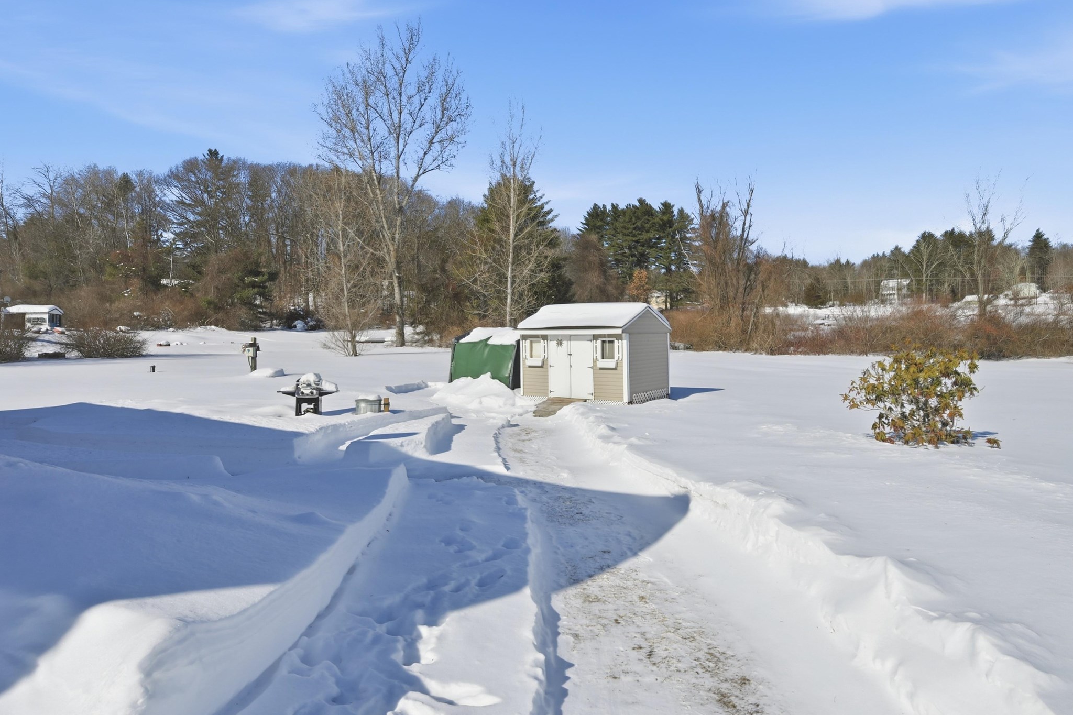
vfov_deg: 59.5
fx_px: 626
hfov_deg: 81.2
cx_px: 561
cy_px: 341
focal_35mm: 21
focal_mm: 14
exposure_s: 1/8000
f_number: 4.5
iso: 200
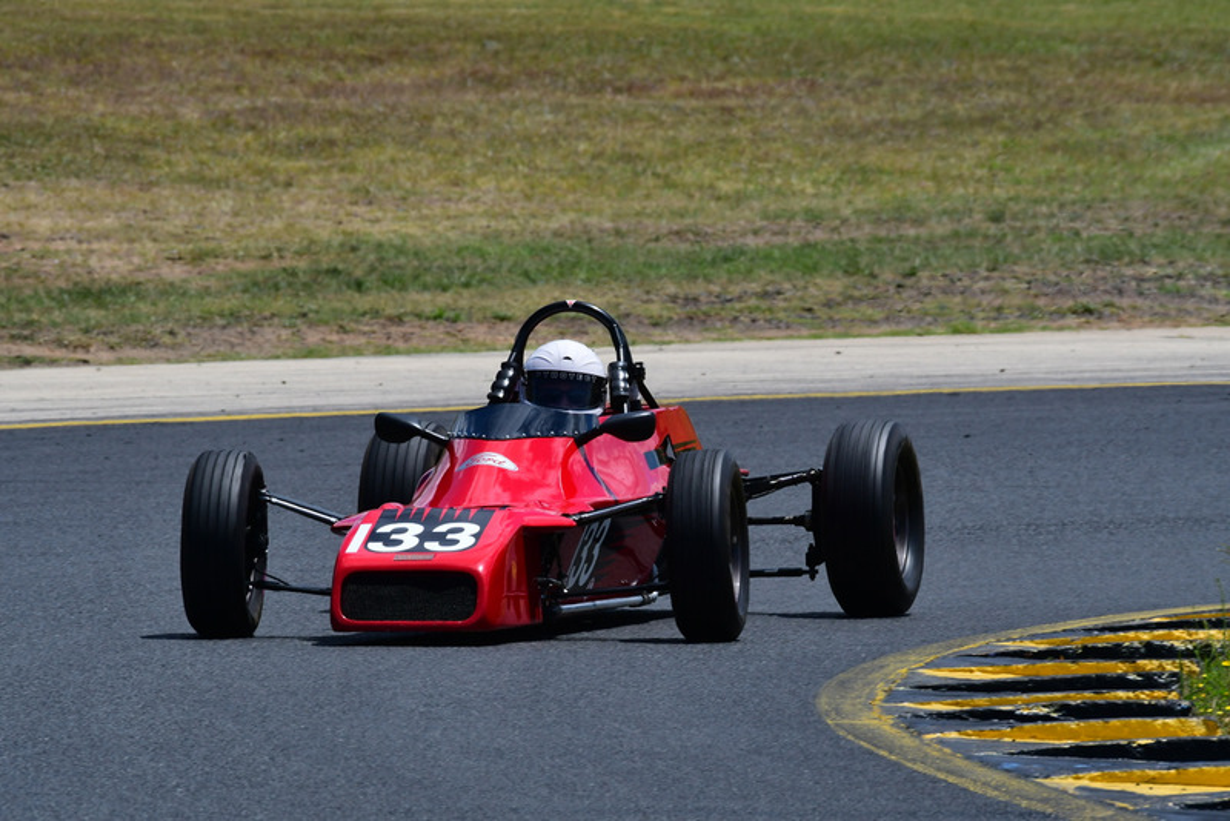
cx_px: 615
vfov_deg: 2.3
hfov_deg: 3.4
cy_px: 410
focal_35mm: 600
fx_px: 20506
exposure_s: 1/640
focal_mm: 400
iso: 320
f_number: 13
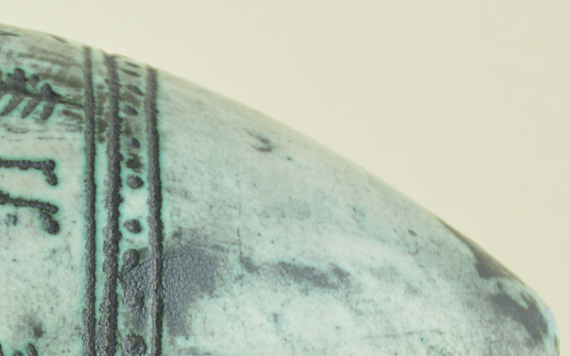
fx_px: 5110
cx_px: -46
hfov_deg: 6.4
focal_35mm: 329
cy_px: 340
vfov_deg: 4.0
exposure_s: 1/30
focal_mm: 62
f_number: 6.3
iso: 100
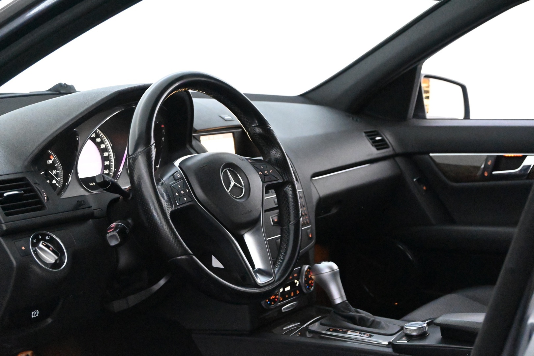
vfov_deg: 22.1
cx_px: 267
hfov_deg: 32.6
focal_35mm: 62
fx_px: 912
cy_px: 178
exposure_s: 1/60
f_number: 5.6
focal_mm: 41
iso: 18000
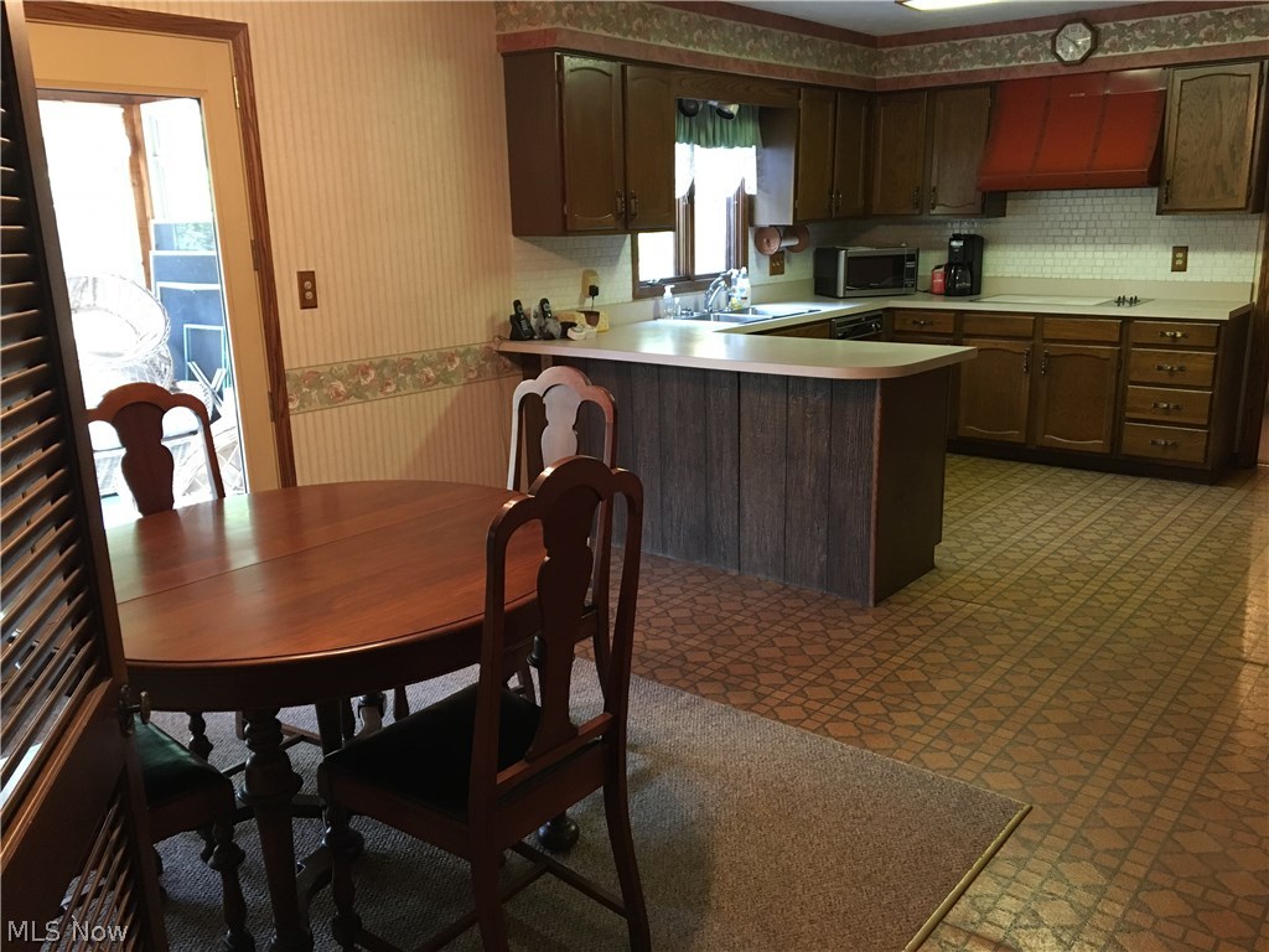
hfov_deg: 61.7
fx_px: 1063
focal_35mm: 29
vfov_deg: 48.2
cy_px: 476
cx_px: 634
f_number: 2.2
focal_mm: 4.15
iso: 200
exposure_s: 1/24
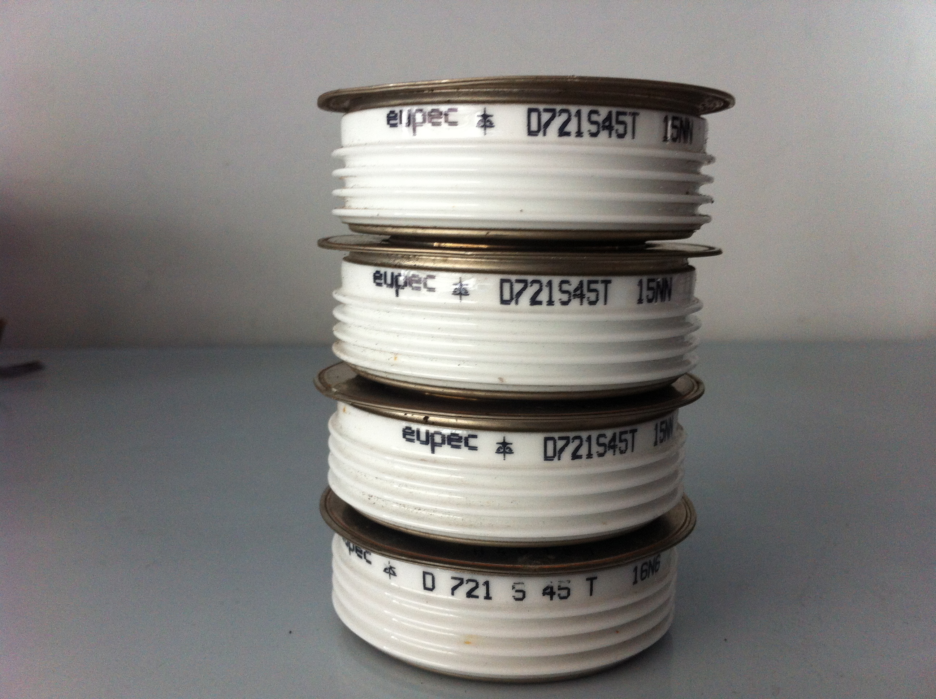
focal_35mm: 35
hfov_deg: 52.7
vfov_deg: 40.6
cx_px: 468
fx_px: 945
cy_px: 350
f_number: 2.8
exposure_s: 1/15
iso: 125
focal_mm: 3.85
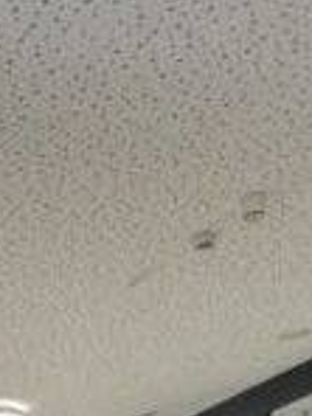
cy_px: 826
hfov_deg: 15.2
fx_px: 1166
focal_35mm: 97
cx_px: 67
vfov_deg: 15.9
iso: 200
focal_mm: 2.22
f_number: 2.2
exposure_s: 1/100
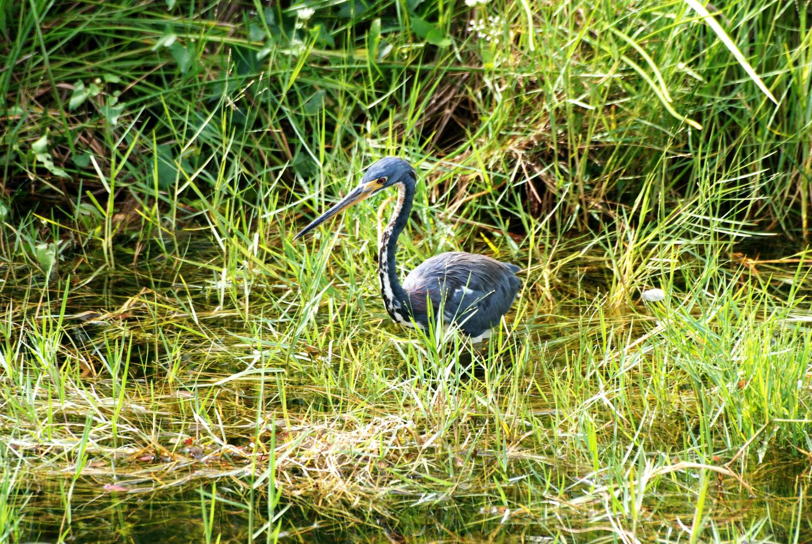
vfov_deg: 3.1
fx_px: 10162
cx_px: 406
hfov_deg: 4.6
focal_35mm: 450
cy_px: 272
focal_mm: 300
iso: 400
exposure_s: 1/160
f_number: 10
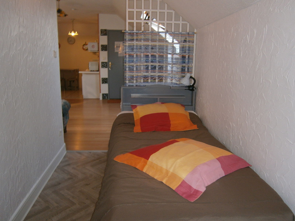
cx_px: 148
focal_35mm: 26
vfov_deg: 53.1
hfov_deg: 67.3
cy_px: 110
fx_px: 222
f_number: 2.8
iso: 125
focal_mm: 4.7
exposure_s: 1/30
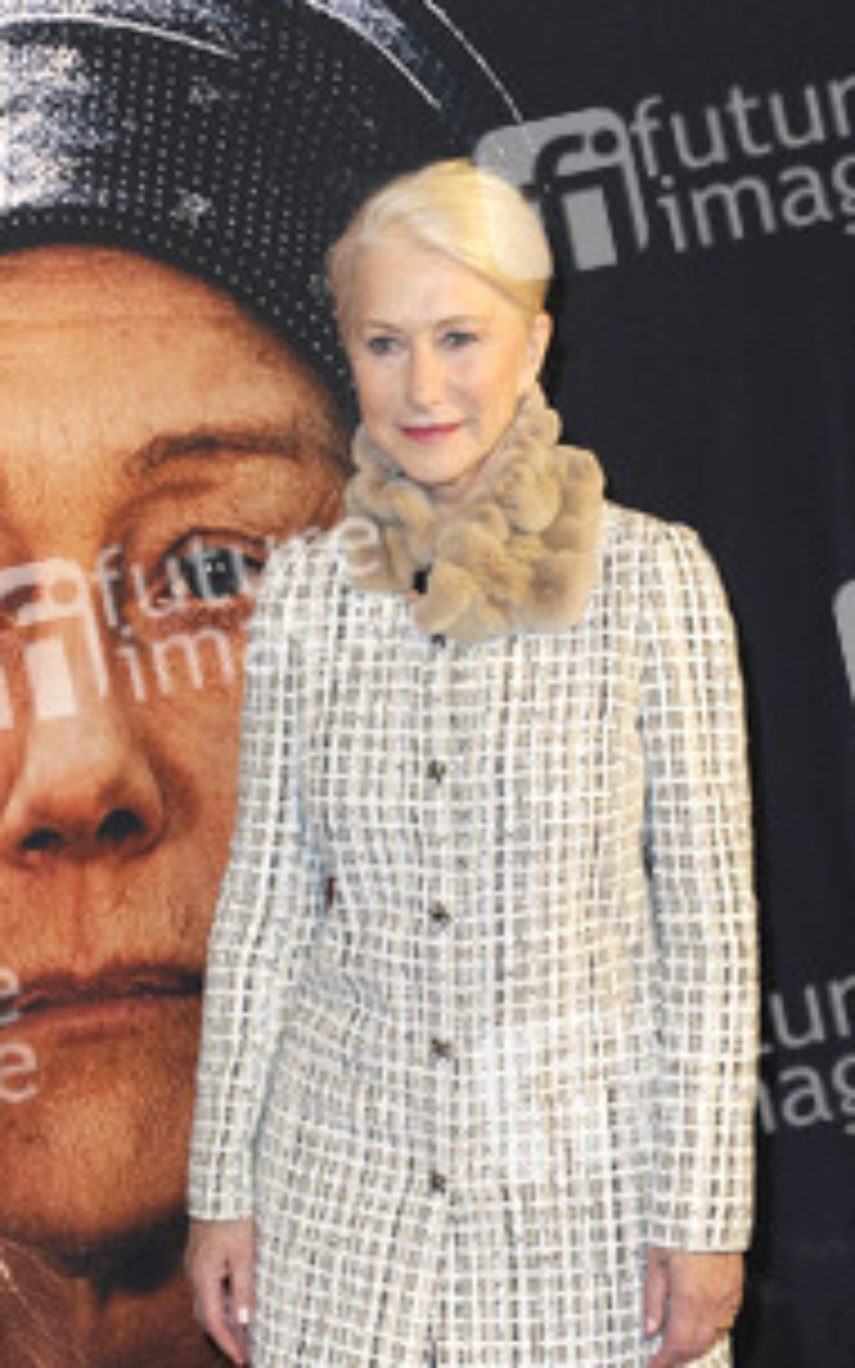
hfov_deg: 14.3
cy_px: 850
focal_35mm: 91
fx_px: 3393
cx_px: 297
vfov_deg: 22.7
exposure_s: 1/160
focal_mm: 68
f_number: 5.6
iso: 1250
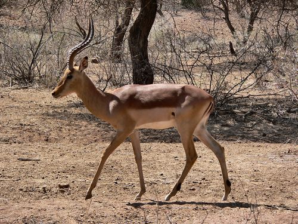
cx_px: 149
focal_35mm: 190
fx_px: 1636
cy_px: 112
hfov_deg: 10.4
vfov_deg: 7.8
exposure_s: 1/500
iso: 80
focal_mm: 31.6
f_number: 4
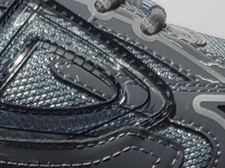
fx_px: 1325
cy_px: 323
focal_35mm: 204
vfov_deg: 7.0
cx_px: -42
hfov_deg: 9.6
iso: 50
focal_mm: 4.3
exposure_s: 1/322
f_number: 1.5
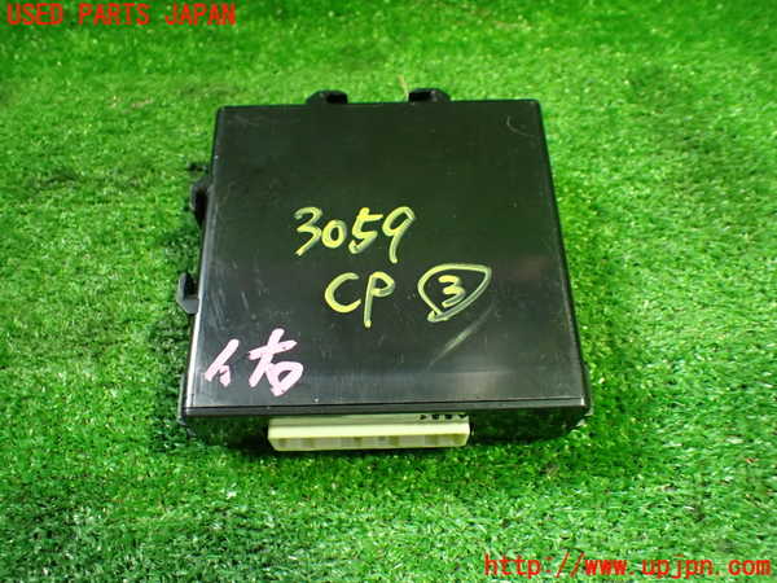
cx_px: 388
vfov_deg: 46.8
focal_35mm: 30
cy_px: 292
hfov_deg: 60.0
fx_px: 673
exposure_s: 1/80
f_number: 2.3
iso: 800
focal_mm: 5.4
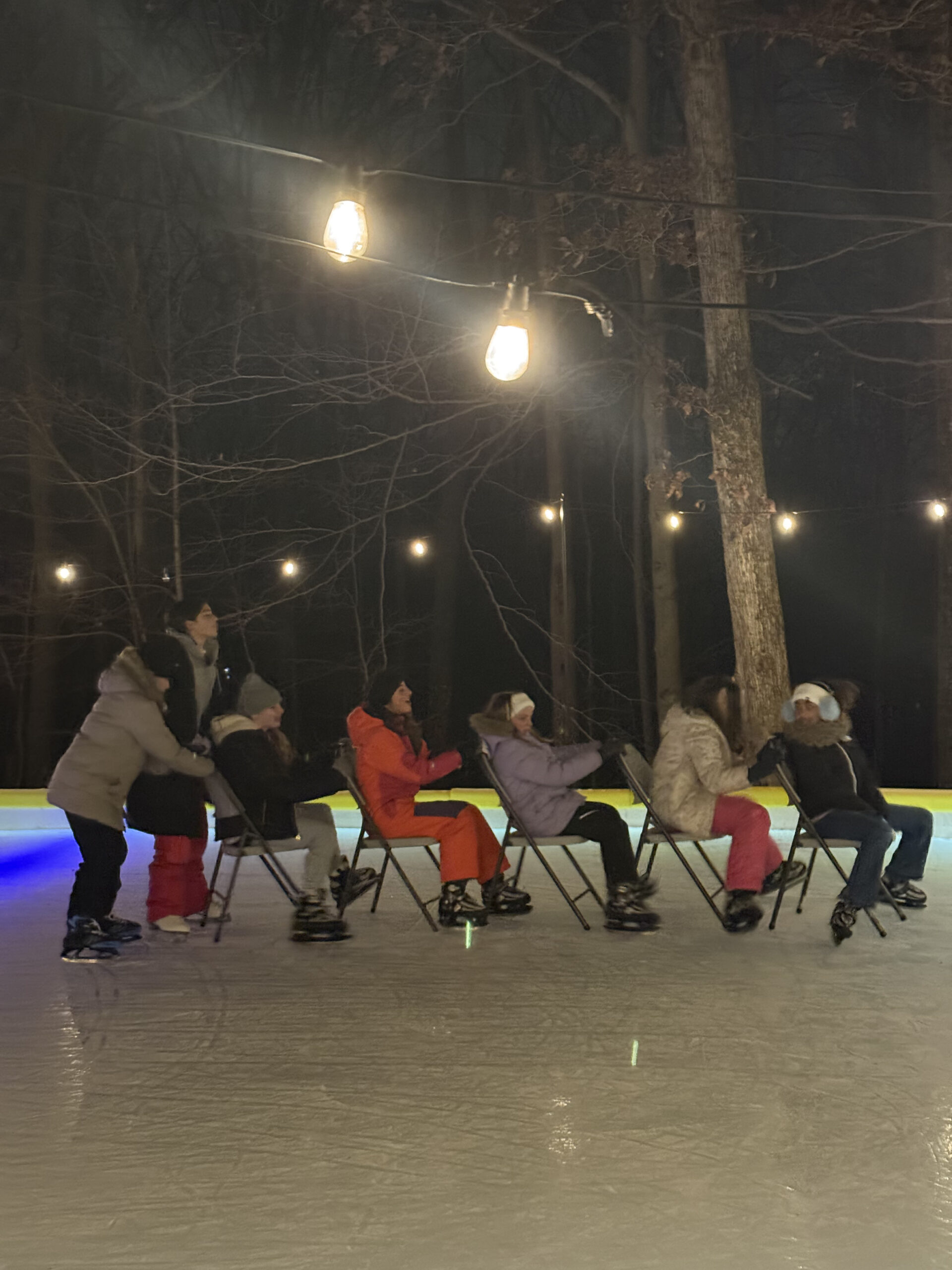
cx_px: 476
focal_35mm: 48
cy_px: 635
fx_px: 1760
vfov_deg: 39.7
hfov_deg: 30.3
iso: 800
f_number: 1.78
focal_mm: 6.76
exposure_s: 1/20
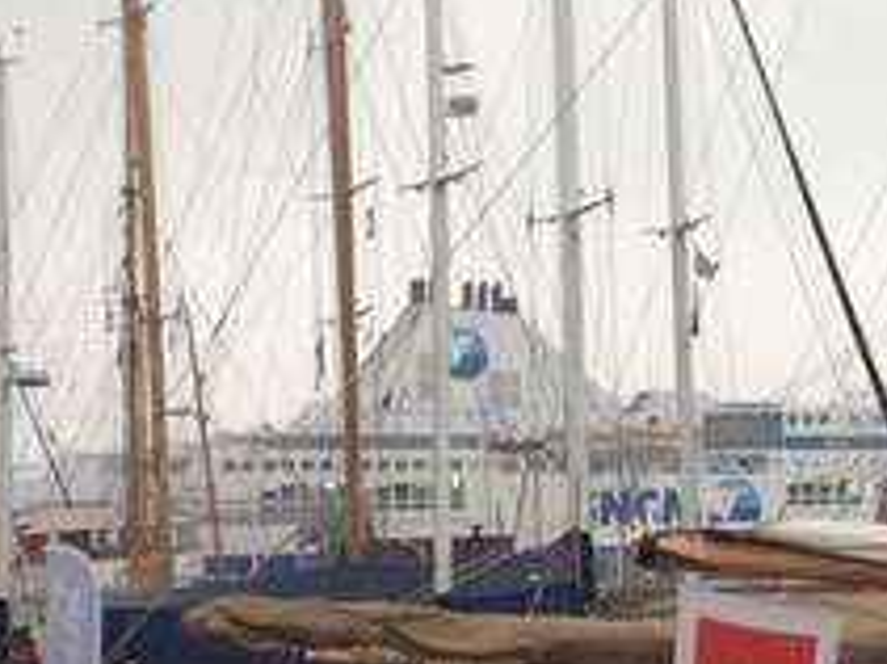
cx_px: 996
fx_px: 3150
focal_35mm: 123
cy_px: 376
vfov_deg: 12.0
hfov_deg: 15.6
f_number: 2.4
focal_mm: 4.28
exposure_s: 1/120
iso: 100
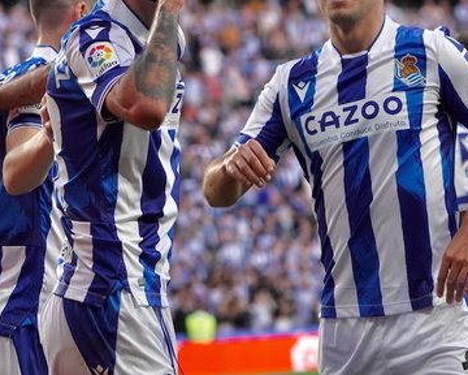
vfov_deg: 4.8
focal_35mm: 324
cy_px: 62
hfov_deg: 6.0
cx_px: 52
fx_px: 4488
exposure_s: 1/640
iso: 800
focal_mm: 114
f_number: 4.5
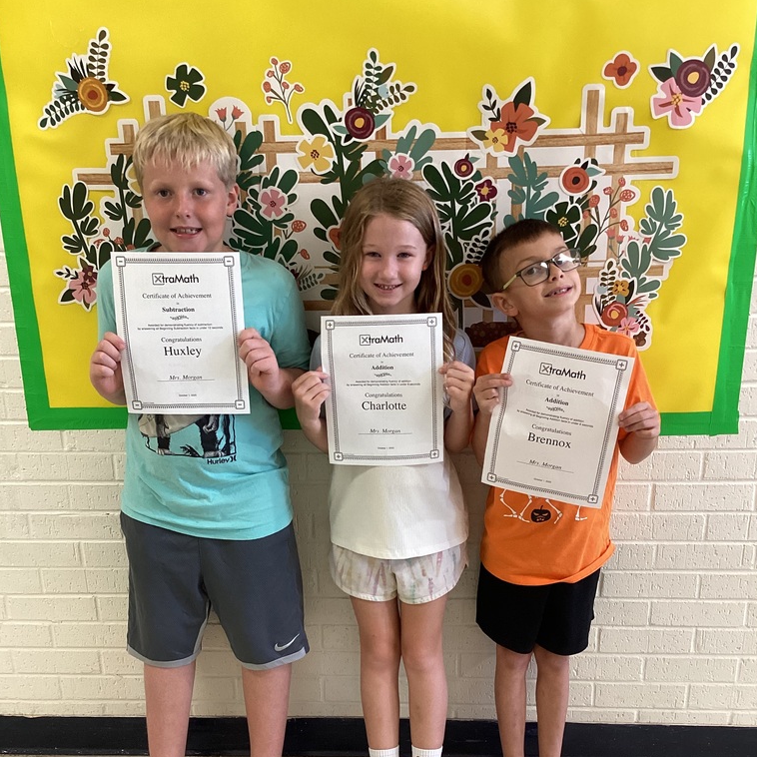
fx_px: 915
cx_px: 379
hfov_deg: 44.9
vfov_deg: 44.6
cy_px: 473
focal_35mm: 37
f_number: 2.4
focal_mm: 3.3
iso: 160
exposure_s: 1/60
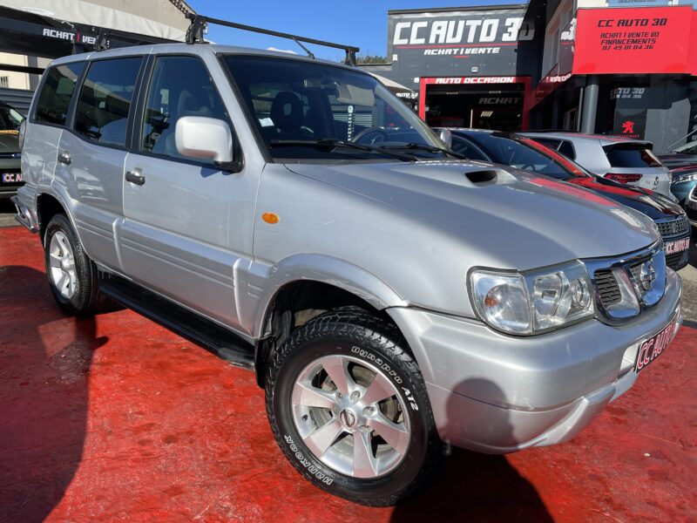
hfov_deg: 67.3
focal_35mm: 26
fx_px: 524
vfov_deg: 53.1
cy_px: 262
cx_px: 348
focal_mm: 4.2
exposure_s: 1/3509
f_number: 1.6
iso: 32
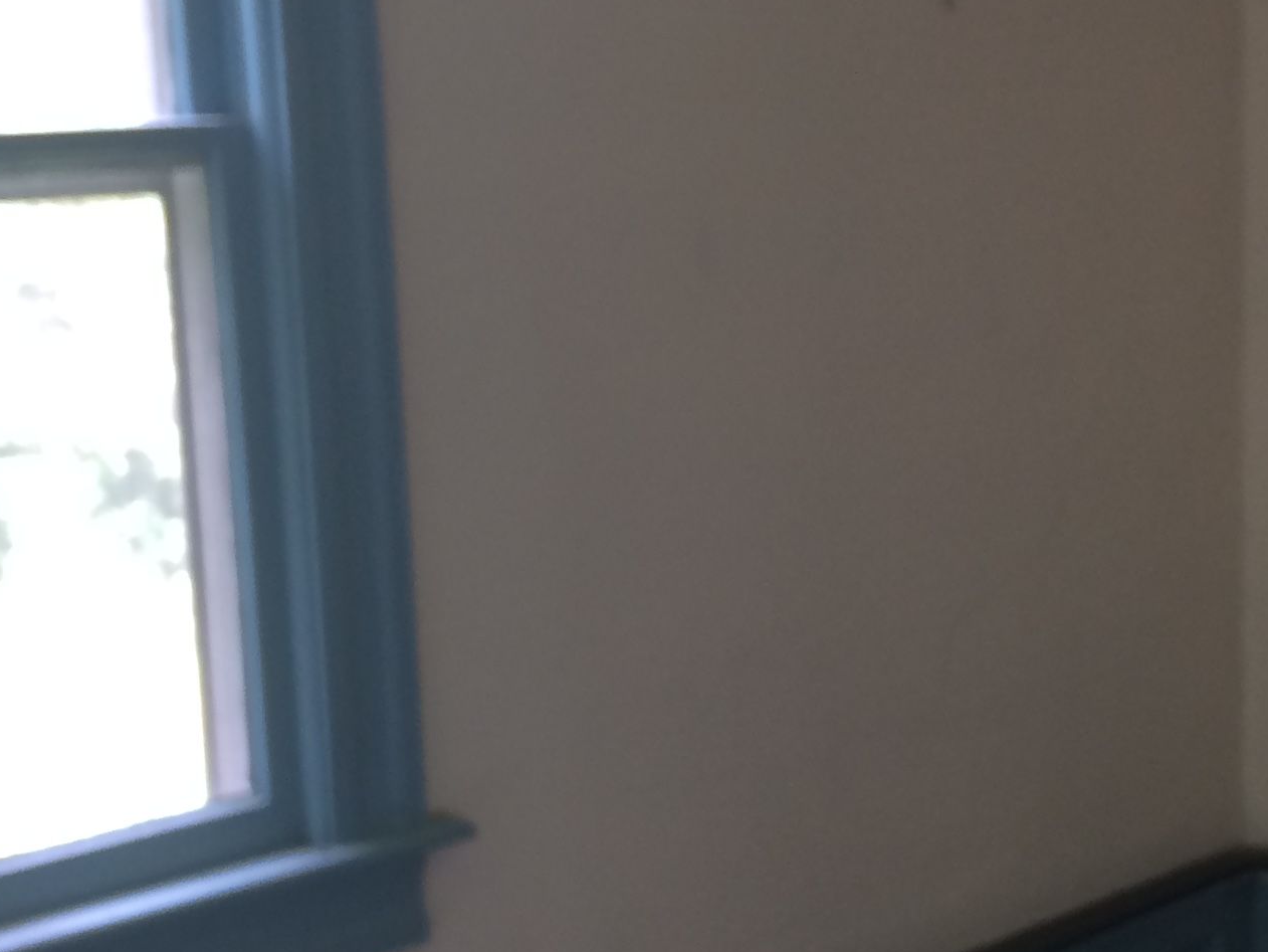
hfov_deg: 25.4
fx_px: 2748
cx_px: 1080
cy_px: 547
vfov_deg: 19.6
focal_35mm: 75
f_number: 2.2
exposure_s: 1/30
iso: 40
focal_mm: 4.15
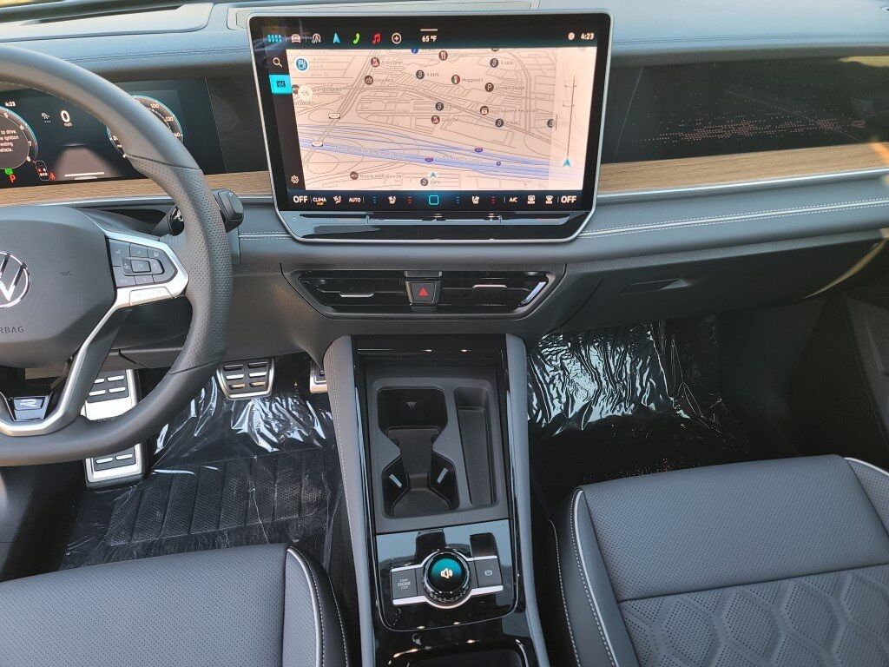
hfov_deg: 69.4
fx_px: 642
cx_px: 444
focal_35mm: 25
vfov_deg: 54.9
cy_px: 334
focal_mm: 7
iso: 64
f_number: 1.8
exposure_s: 1/60
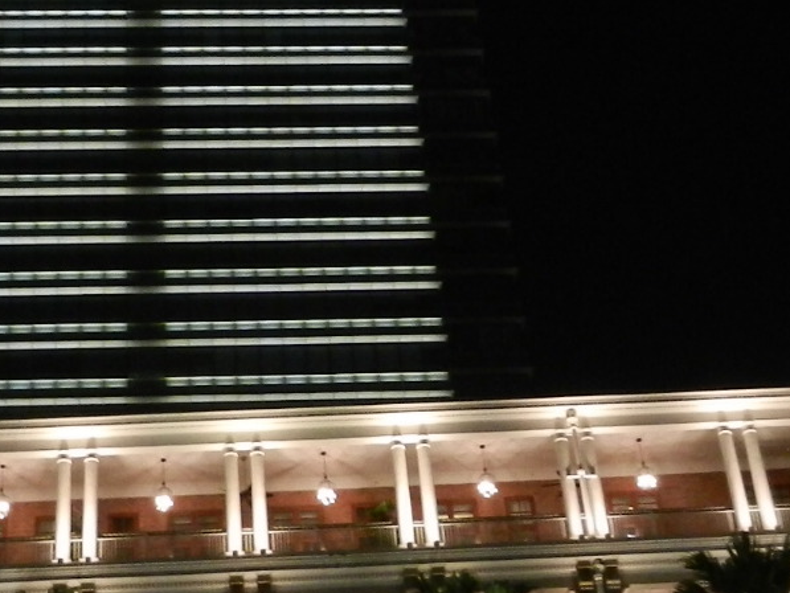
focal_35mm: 67
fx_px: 1529
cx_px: 217
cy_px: 442
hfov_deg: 28.6
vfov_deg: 21.8
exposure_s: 1/15
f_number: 3.5
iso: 400
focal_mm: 4.5
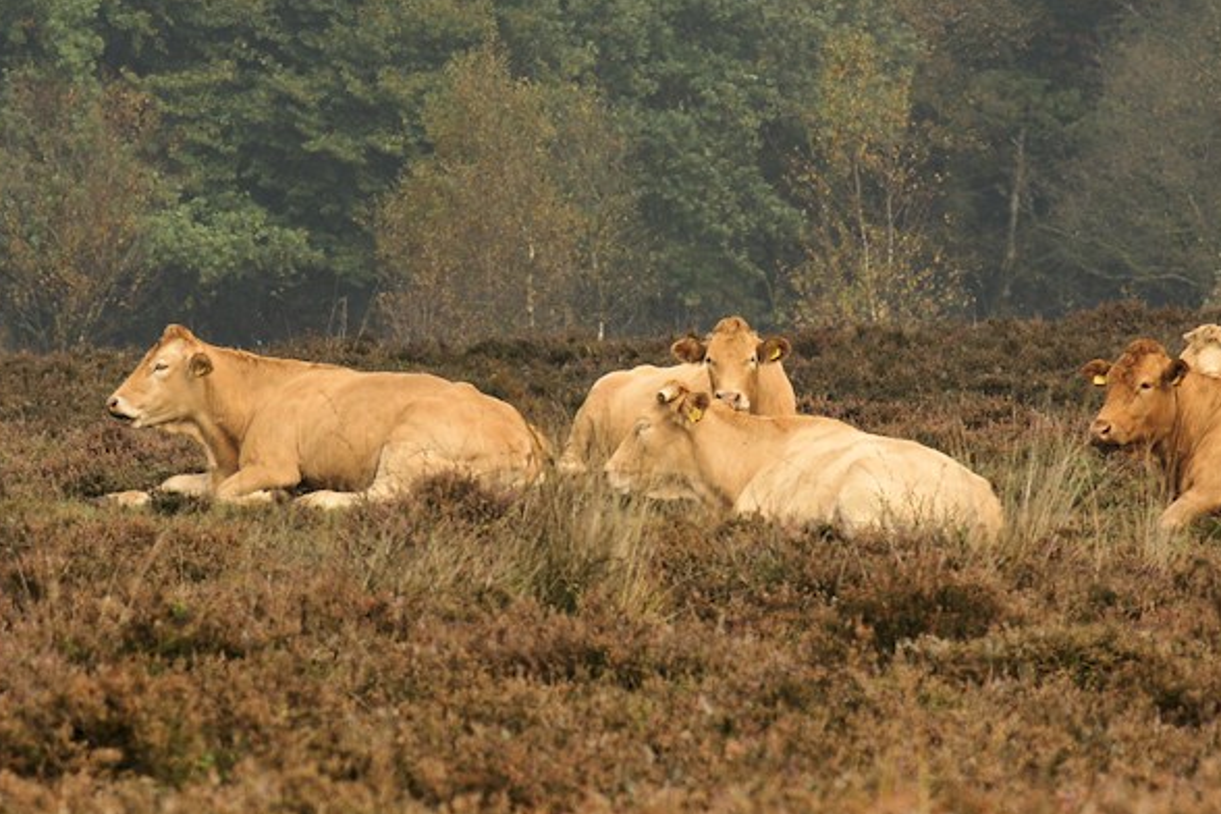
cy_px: 227
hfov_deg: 2.8
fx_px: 24859
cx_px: 768
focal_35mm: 733
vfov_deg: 1.9
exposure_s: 1/200
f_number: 8
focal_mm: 230
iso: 100
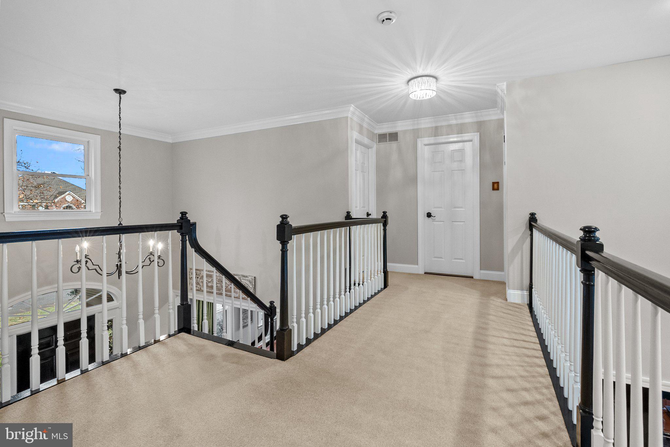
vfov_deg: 73.8
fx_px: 298
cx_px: 335
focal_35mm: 16
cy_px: 224
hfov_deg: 96.7
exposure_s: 1/8
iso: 2500
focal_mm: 16
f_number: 8
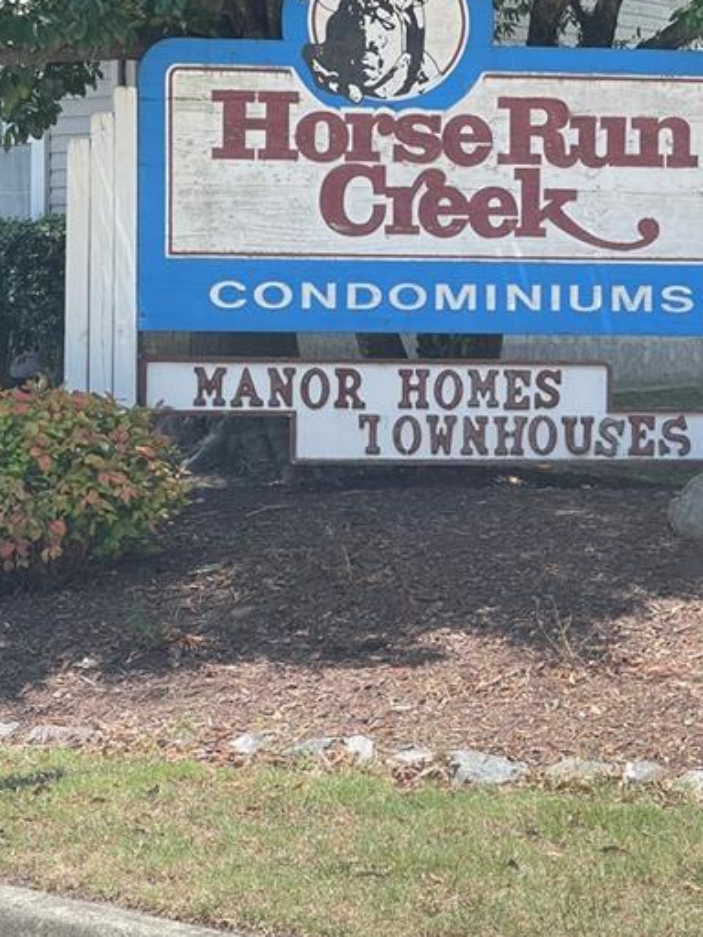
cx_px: 500
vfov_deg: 20.4
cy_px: 359
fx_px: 2599
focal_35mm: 96
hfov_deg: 15.4
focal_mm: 7.5
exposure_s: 1/402
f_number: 2.2
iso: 20
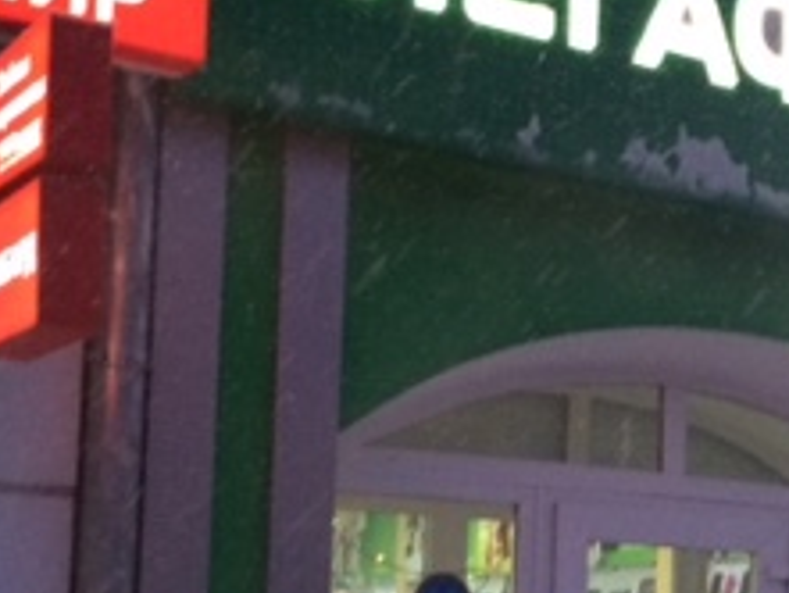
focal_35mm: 84
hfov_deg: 22.4
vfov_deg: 17.3
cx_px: 782
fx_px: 1916
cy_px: 532
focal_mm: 4.15
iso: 125
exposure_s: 1/30
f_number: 2.2
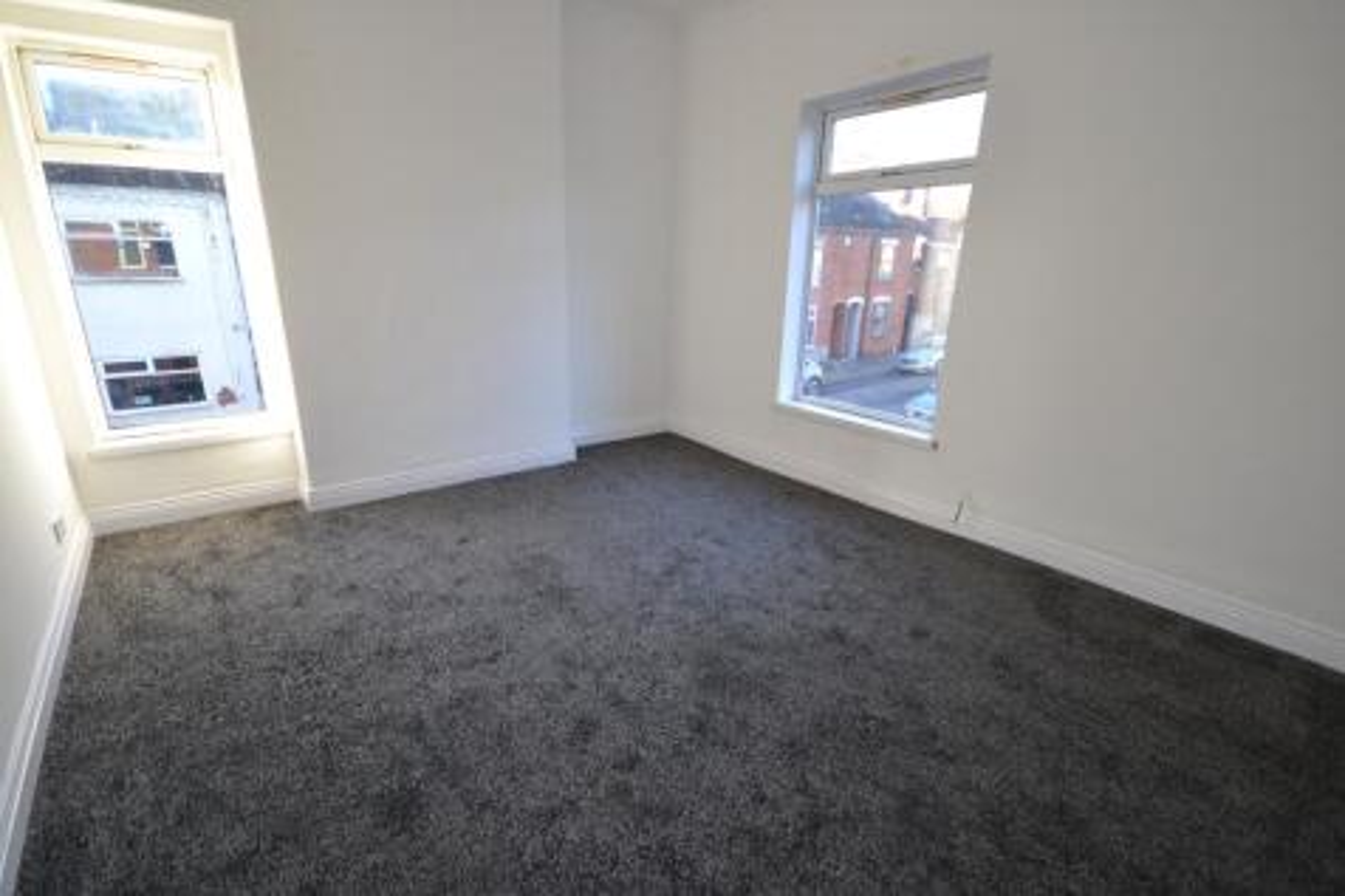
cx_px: 672
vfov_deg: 72.0
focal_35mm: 16
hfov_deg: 95.0
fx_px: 616
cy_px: 448
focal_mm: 11
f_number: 4.5
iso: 400
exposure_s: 1/100
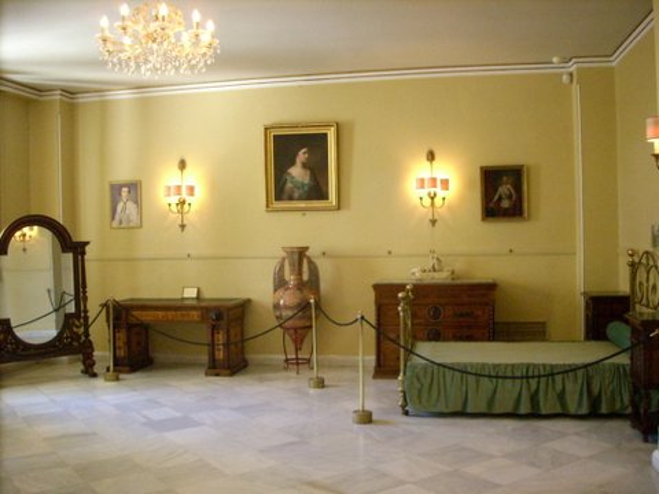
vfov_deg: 38.7
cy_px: 247
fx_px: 704
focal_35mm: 37
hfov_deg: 50.1
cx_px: 330
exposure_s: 1/30
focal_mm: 6.2
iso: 541
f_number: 2.8
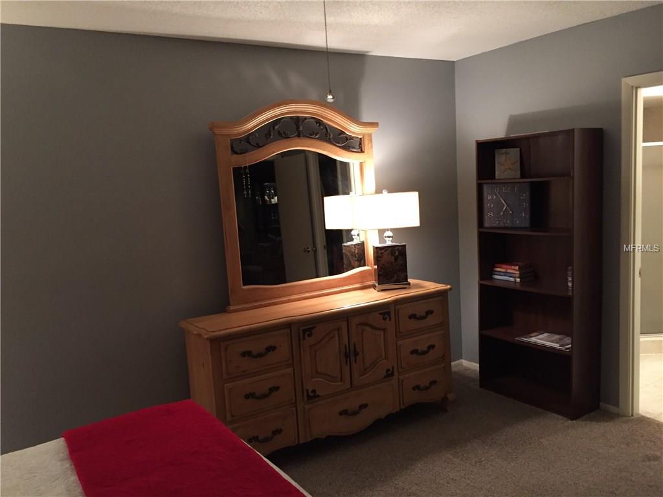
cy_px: 248
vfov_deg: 48.2
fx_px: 555
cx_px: 332
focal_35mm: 29
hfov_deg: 61.7
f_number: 2.2
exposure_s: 1/17
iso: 250
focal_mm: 4.15
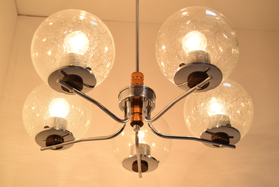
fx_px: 442
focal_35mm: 57
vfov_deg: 23.8
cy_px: 94
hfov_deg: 35.0
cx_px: 140
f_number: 6.3
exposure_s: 1/160
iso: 1600
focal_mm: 38
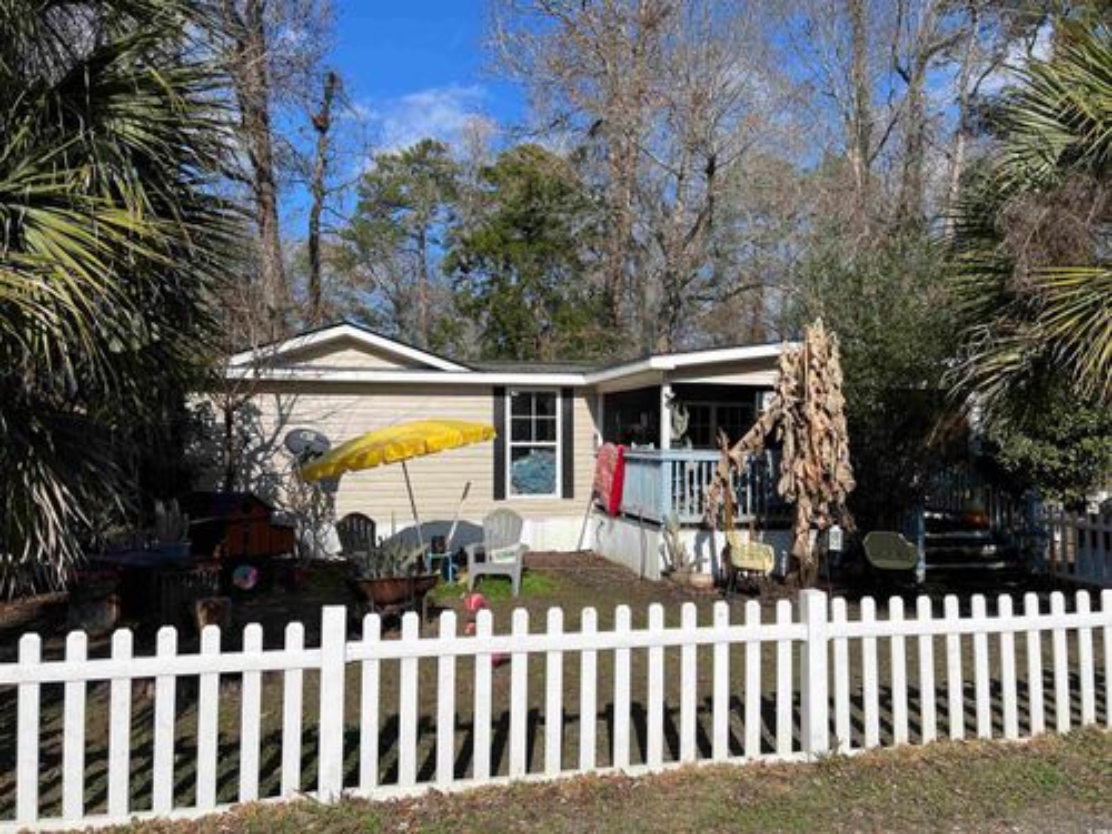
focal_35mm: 26
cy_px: 417
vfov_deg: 53.1
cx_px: 556
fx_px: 835
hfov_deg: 67.3
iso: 50
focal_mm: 5.7
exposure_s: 1/8000
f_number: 1.5
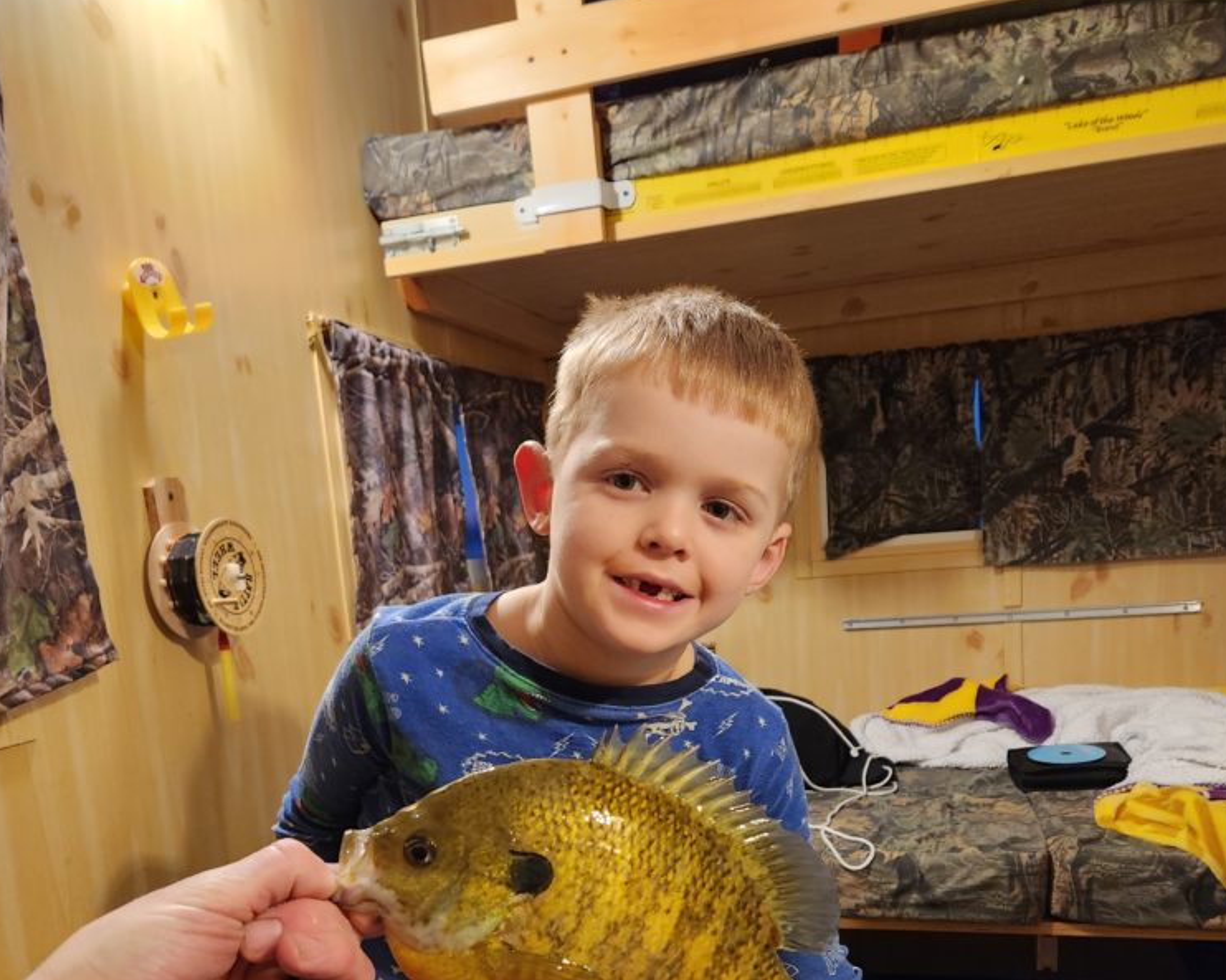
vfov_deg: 45.3
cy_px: 745
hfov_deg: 57.2
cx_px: 615
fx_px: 1124
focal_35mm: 31
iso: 640
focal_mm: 5.4
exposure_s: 1/120
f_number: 1.8
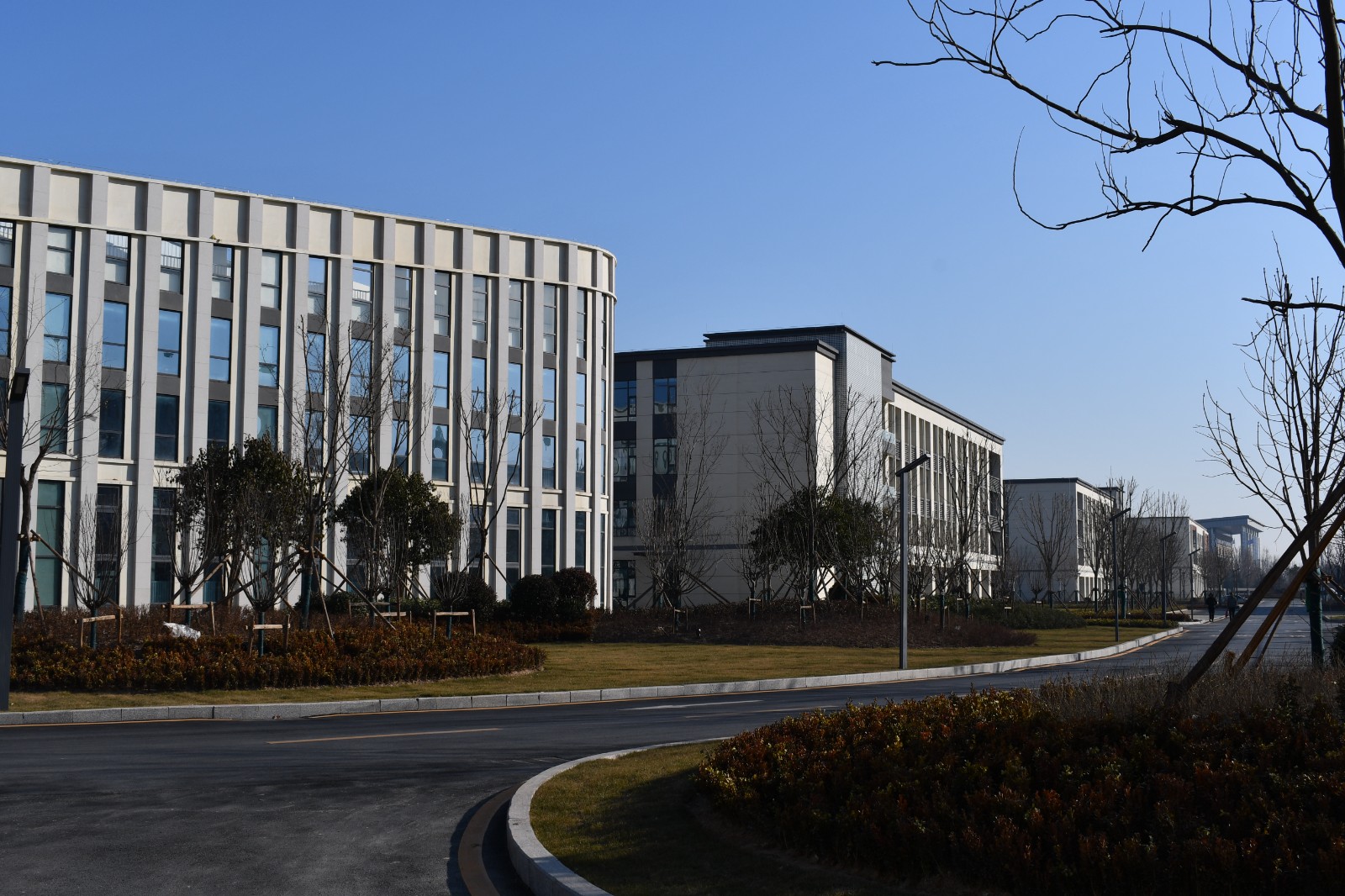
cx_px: 672
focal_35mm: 40
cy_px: 448
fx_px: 1494
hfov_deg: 48.5
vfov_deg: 33.4
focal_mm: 27
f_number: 9
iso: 100
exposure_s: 1/320
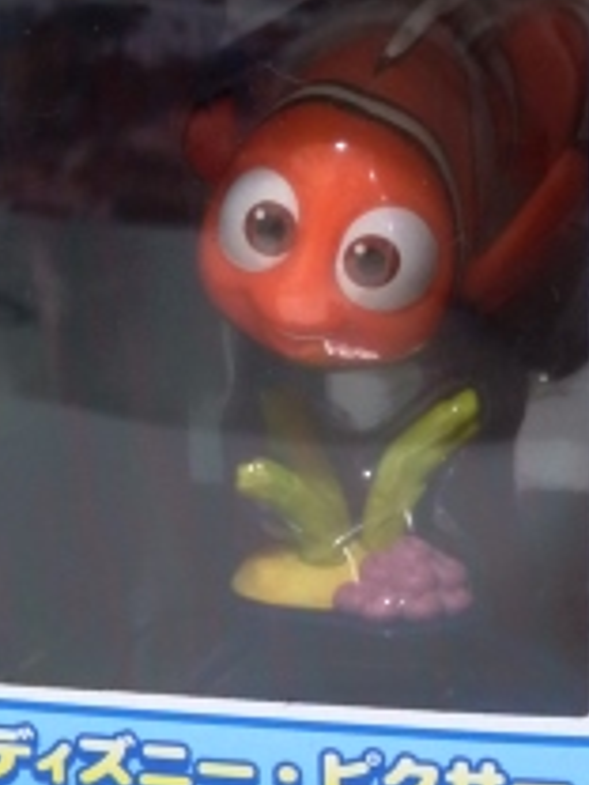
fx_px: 2927
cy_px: 460
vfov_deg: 15.3
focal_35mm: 129
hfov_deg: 11.5
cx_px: 332
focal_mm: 10.8
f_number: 4.2
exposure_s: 1/25
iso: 400
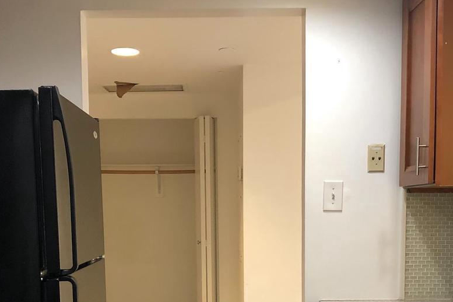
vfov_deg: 24.3
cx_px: 210
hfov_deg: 36.9
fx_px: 679
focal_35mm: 54
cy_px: 275
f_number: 1.8
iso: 64
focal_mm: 4
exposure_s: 1/15
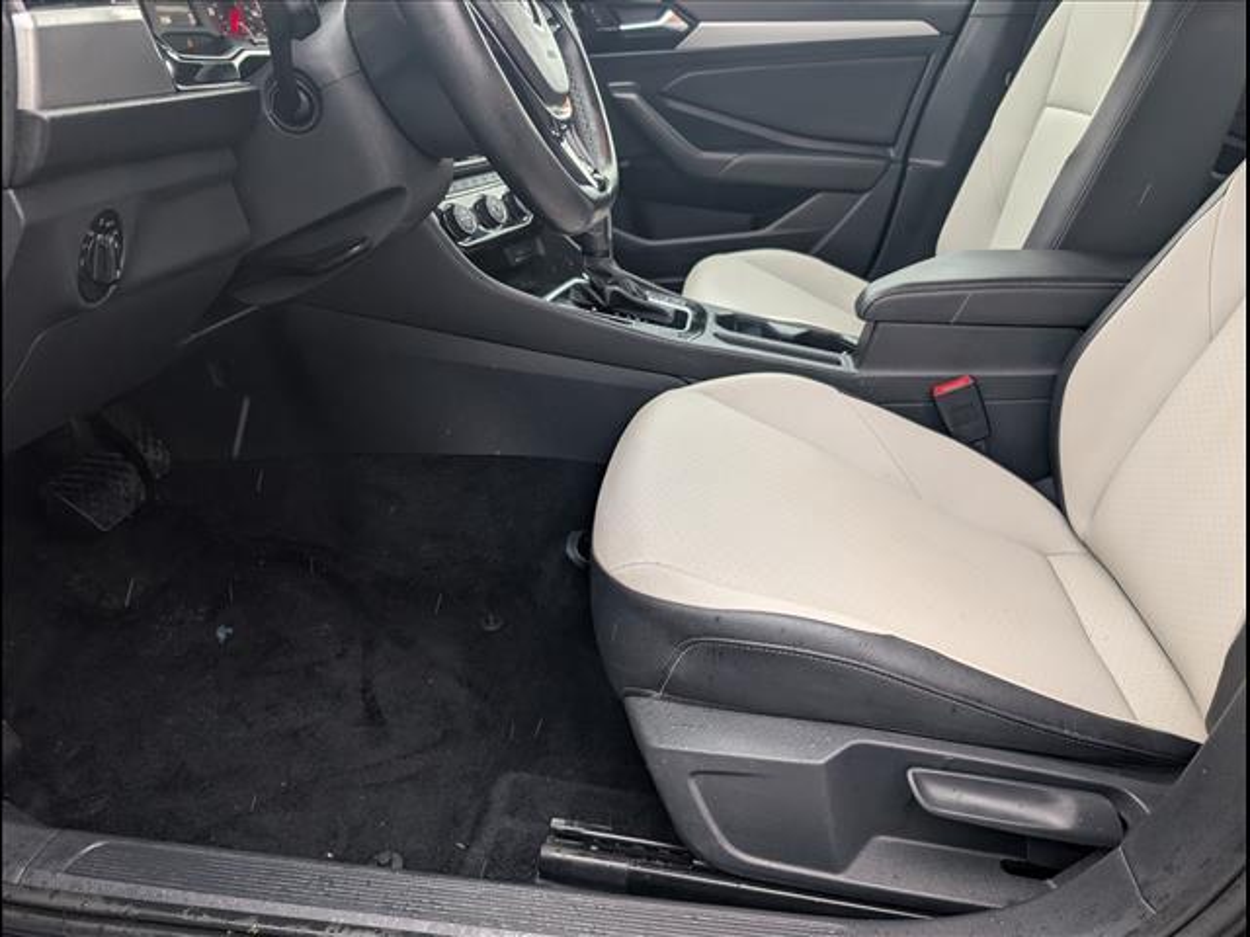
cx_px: 625
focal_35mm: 24
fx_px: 867
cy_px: 468
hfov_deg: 71.6
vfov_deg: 56.8
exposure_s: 1/118
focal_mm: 6.9
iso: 46
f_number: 1.68
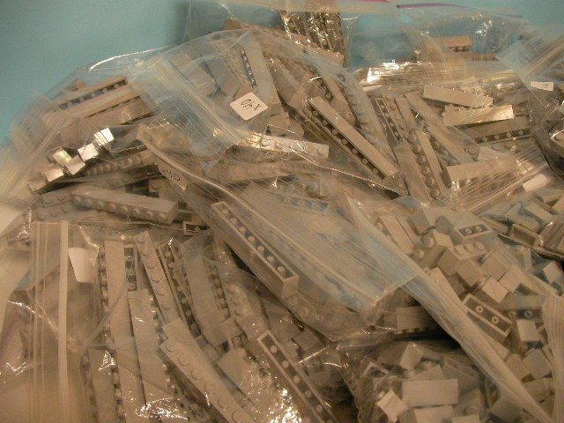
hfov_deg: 49.0
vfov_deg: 37.7
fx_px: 619
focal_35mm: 38
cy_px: 212
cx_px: 282
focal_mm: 6.3
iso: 200
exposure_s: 1/6.6
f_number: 3.5
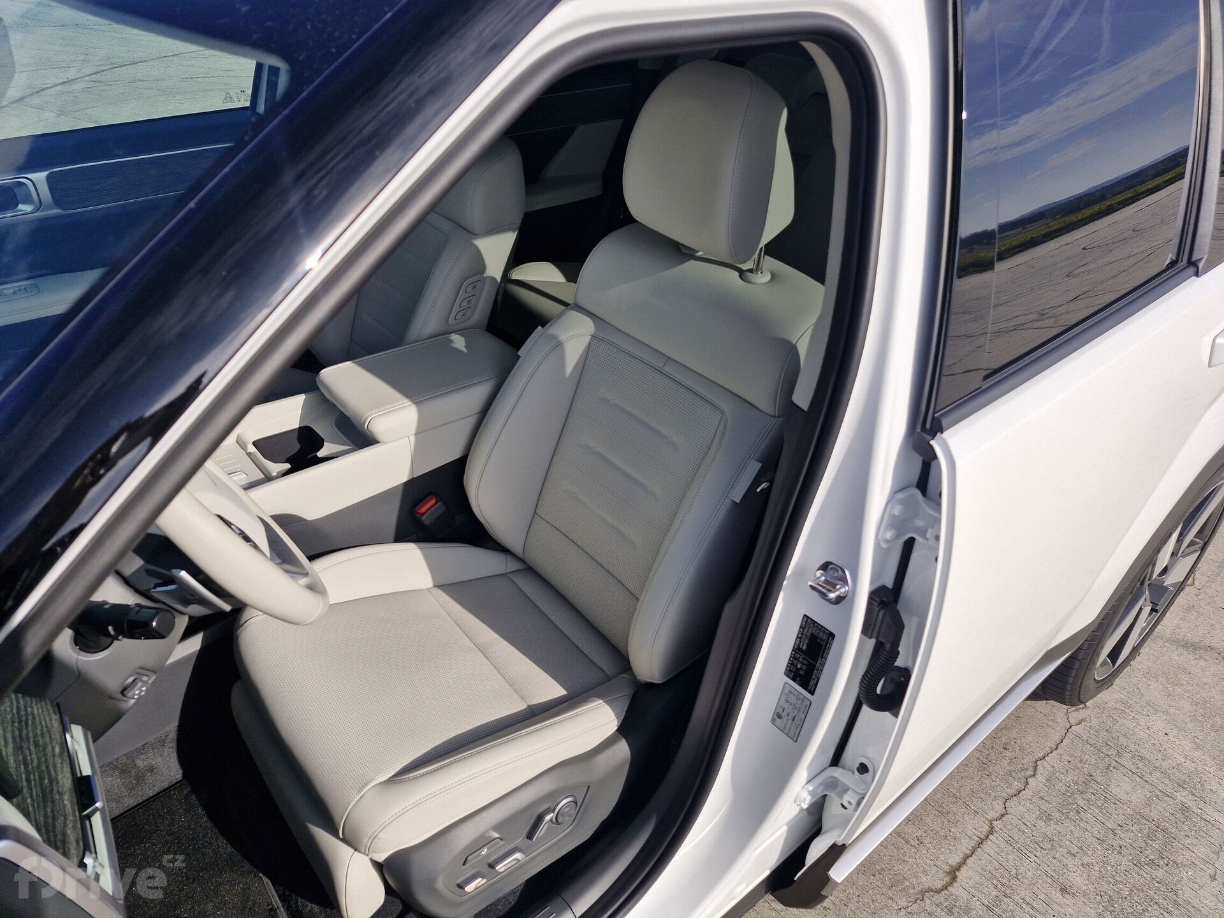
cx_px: 612
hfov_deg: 73.9
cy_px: 459
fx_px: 813
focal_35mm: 23
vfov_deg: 58.9
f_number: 1.8
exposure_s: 1/2888
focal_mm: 5.54
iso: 50
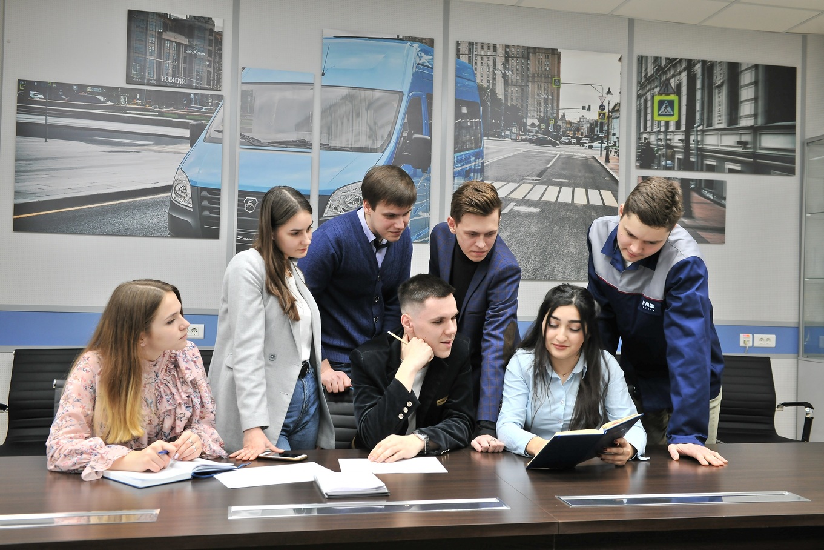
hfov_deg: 53.1
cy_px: 275
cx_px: 412
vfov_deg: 36.9
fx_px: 824
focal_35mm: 36
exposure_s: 1/20
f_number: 6.3
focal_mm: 36
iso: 640
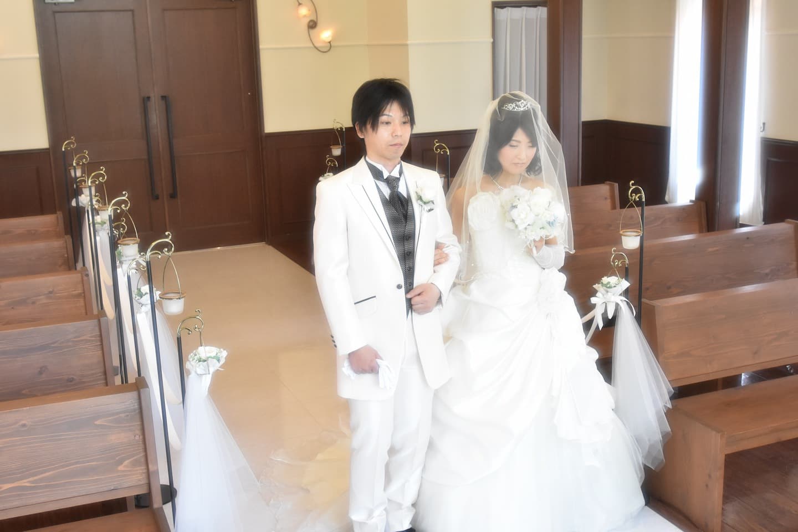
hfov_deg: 45.0
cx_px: 399
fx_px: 964
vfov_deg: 30.8
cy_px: 266
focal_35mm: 44
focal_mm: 29
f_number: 5.6
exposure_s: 1/80
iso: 2000
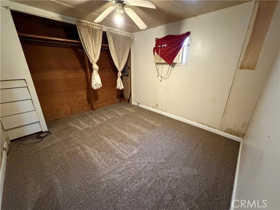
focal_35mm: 14
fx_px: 113
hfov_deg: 102.1
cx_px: 140
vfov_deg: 85.7
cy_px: 105
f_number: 2.2
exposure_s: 1/60
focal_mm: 2.22
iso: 1250
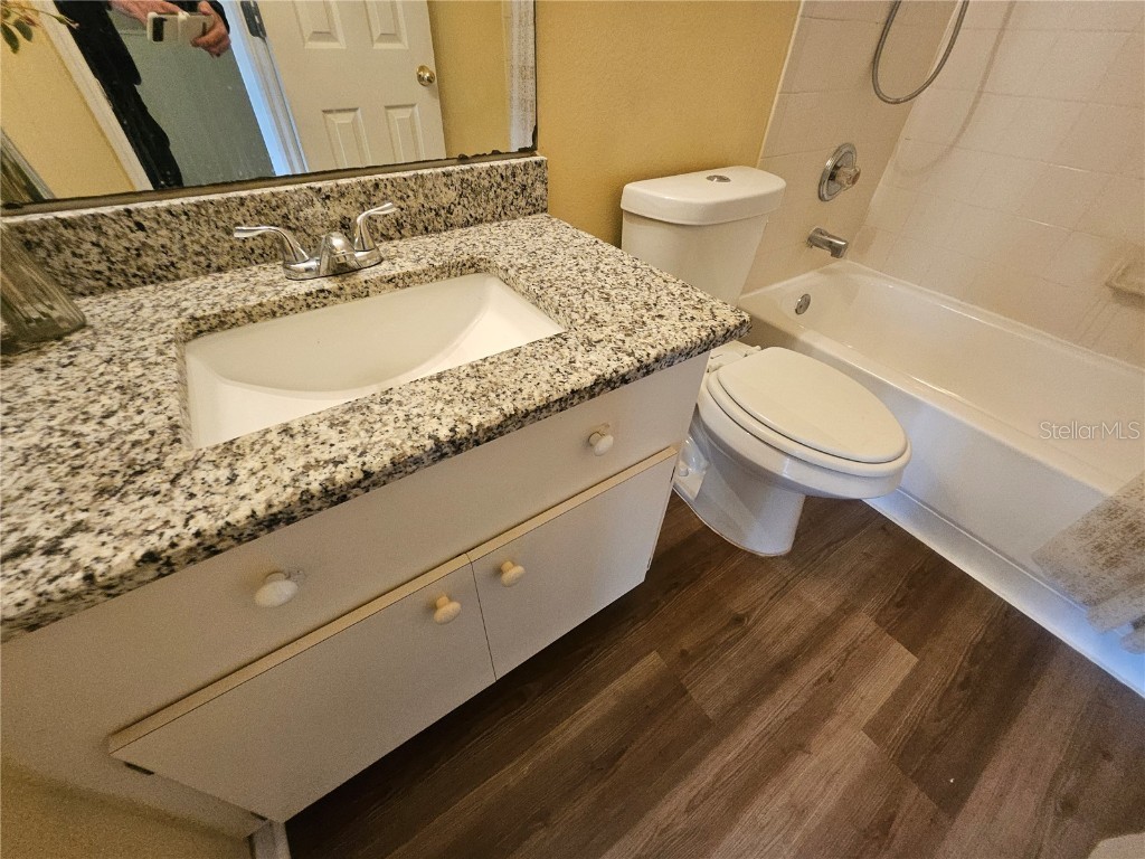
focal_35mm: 13
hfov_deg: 106.2
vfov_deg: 89.9
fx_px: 430
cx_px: 572
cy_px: 430
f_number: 2.2
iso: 320
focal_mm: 1.7
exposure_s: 1/40
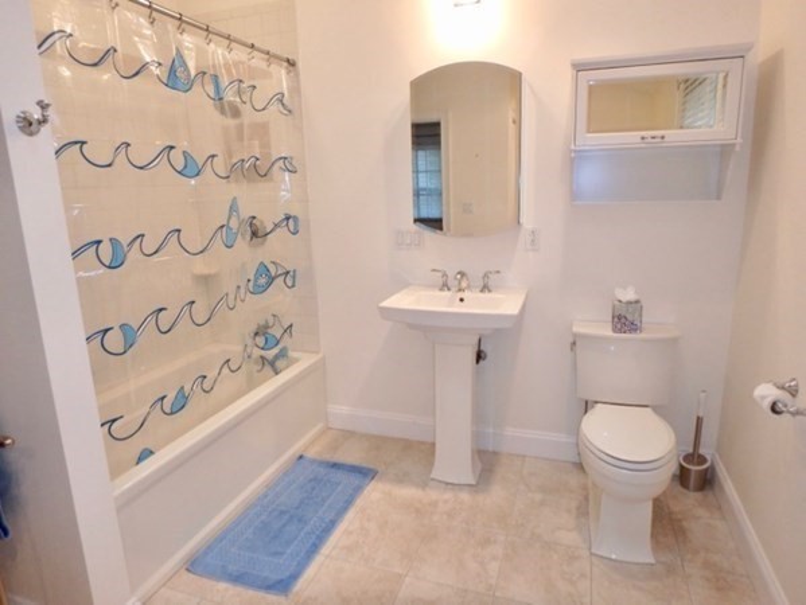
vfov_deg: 63.5
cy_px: 302
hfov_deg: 79.0
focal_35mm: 21
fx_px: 489
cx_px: 403
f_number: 3.5
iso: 200
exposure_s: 1/30
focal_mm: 3.7
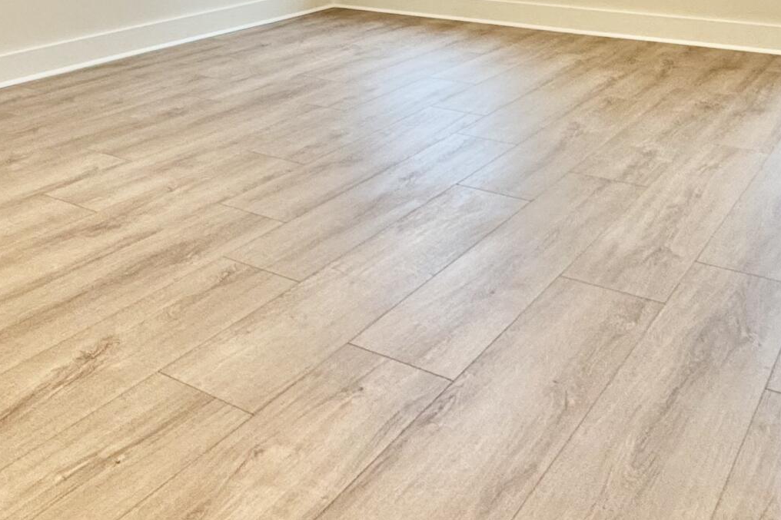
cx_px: 325
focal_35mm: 43
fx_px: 933
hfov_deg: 45.3
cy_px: -162
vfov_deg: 26.3
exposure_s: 1/120
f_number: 2.2
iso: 160
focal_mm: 2.22
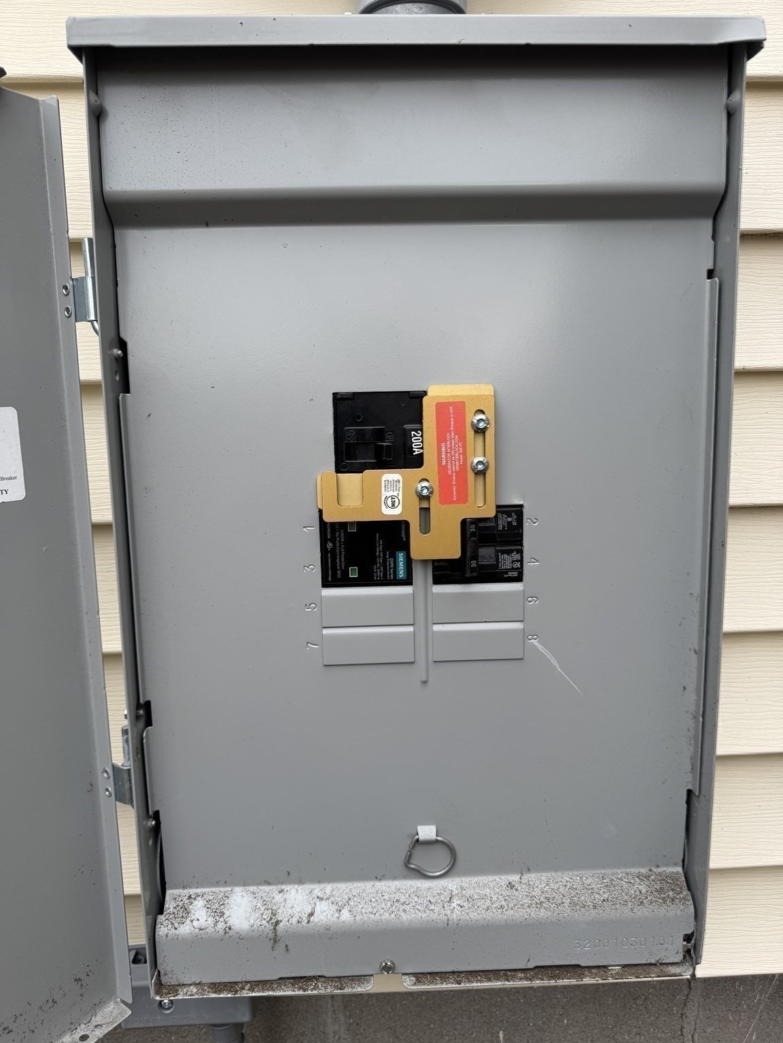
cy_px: 522
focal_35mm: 24
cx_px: 392
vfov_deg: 71.6
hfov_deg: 56.8
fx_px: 724
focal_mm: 6.76
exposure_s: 1/309
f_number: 1.78
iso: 80
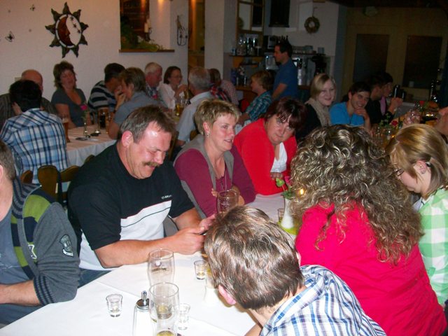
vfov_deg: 41.8
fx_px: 440
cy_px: 168
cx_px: 224
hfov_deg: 54.0
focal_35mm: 34
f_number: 2.8
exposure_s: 1/60
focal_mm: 5.7
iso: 160
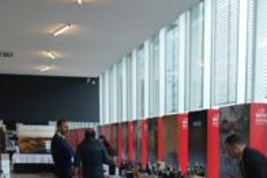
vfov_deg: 14.5
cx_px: 206
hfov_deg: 22.8
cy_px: 270
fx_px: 653
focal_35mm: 88
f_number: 2.8
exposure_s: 1/100
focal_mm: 8.8
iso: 125
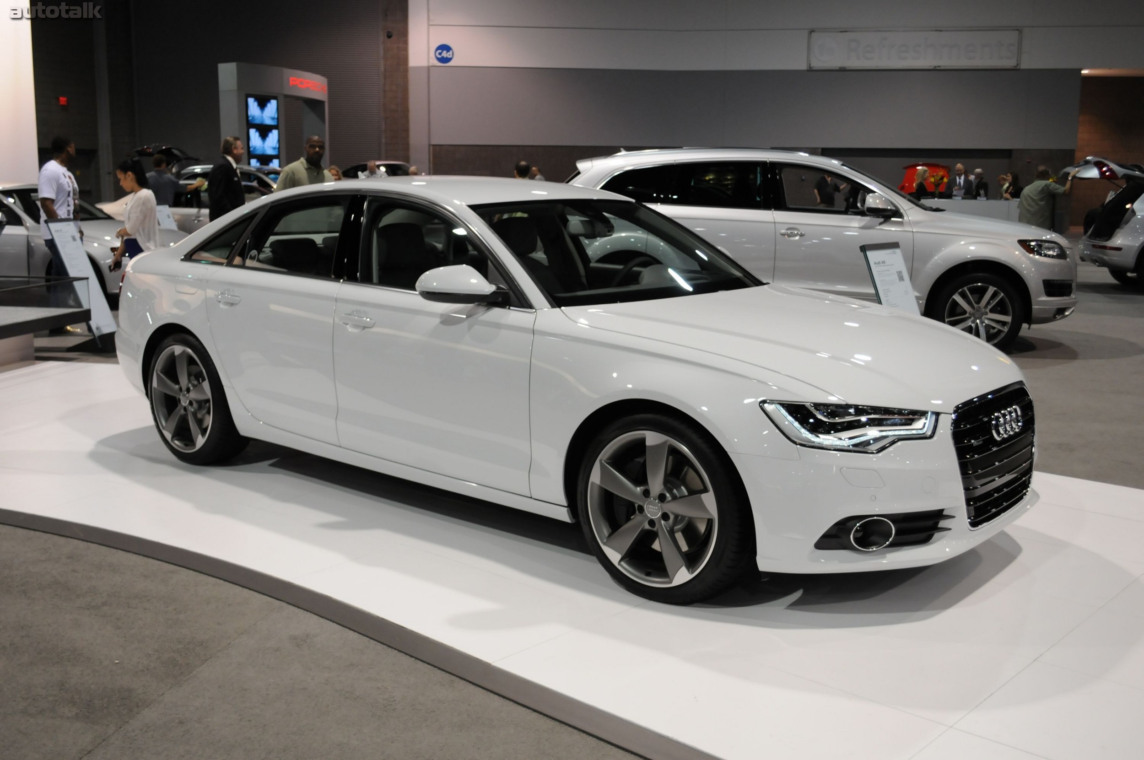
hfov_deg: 53.2
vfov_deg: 36.8
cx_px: 572
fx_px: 1143
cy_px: 380
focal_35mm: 36
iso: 800
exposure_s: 1/60
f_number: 4.2
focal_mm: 24
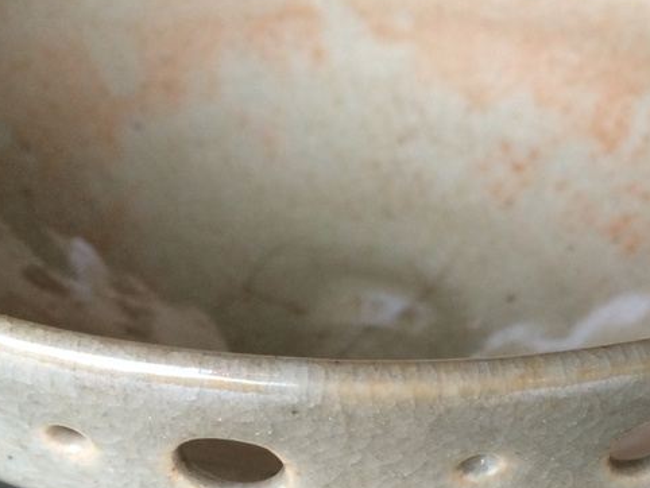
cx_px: 375
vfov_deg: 25.3
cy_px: 440
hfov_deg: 34.3
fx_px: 1052
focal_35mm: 56
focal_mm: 4.12
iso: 100
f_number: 2.2
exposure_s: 1/30
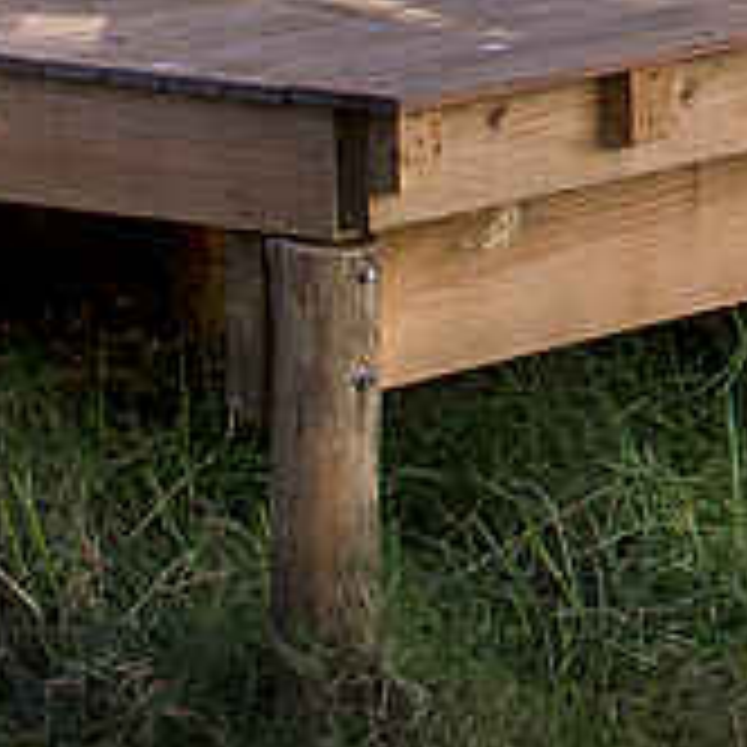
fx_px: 9986
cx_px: 2061
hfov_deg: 4.2
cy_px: -1238
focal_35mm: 409
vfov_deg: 4.2
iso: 200
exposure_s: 1/1.43
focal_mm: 50
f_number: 8
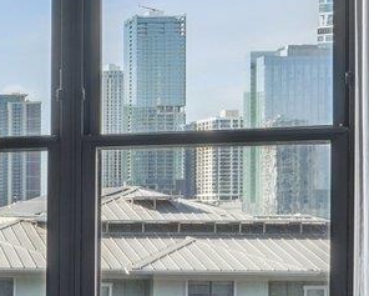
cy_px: 204
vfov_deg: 16.9
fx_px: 994
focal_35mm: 91
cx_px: -332
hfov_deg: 16.7
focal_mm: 14
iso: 400
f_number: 8
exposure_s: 1/40
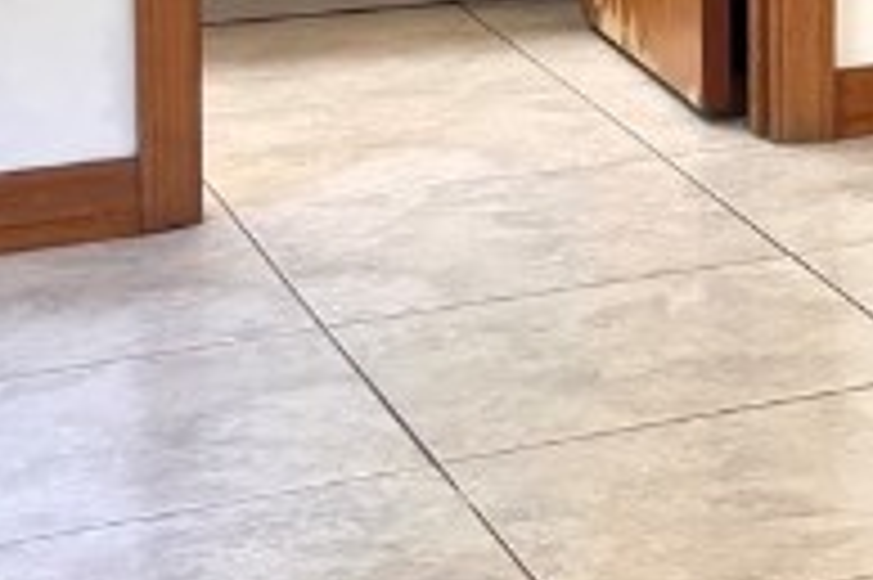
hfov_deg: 12.3
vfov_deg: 9.1
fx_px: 3465
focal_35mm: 143
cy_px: -508
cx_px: 1854
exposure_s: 1/60
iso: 200
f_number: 1.6
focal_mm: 5.96
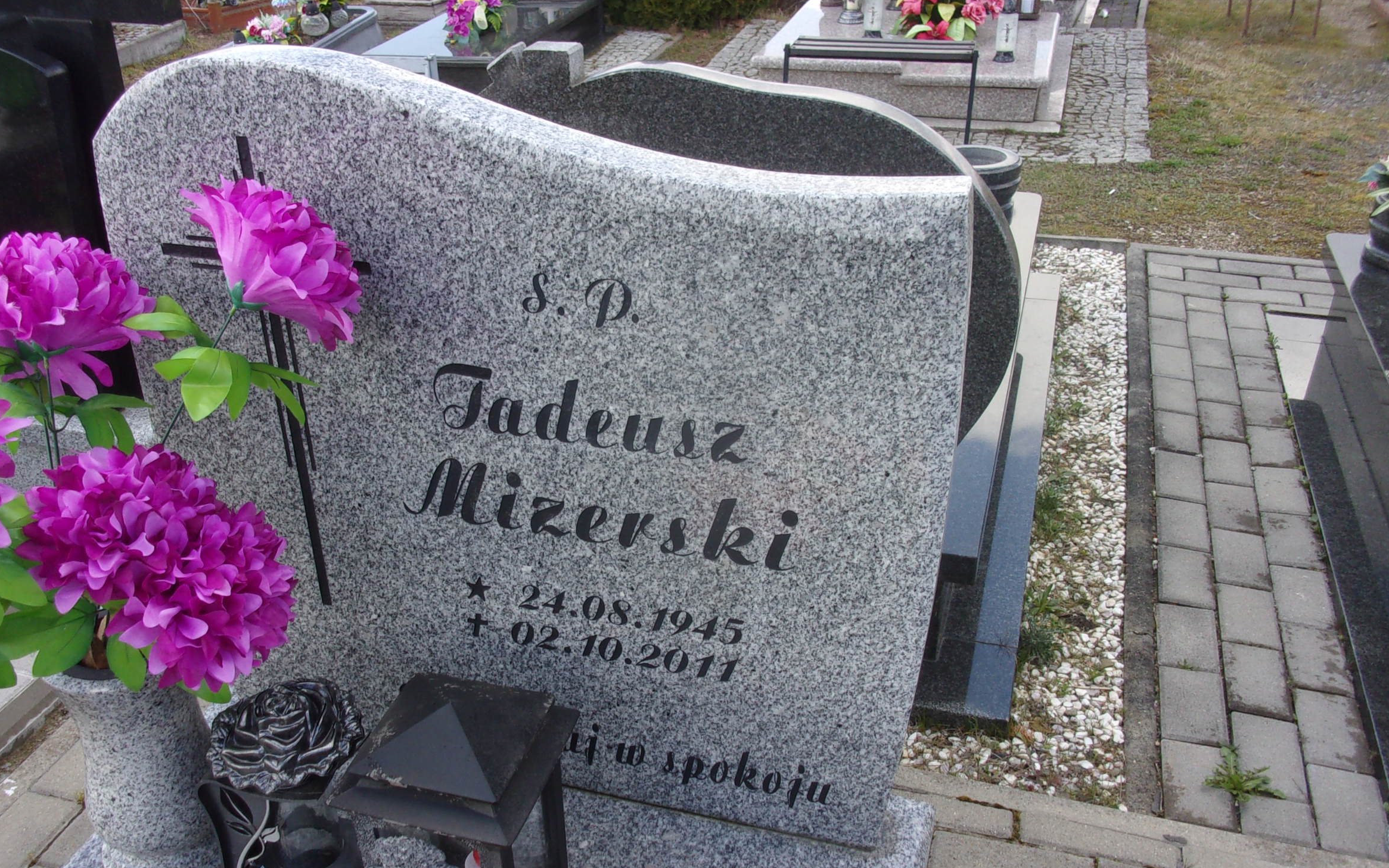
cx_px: 618
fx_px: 1249
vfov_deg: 38.2
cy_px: 508
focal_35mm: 33
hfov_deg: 58.0
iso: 80
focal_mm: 5.1
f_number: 3.9
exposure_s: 1/200
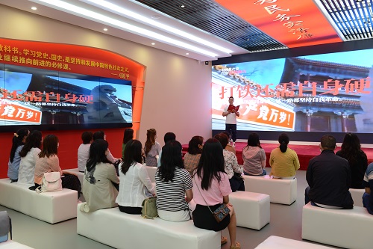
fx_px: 331
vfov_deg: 41.1
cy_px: 124
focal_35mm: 32
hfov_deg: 58.7
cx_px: 186
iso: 500
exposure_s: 1/25
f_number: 5.6
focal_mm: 32
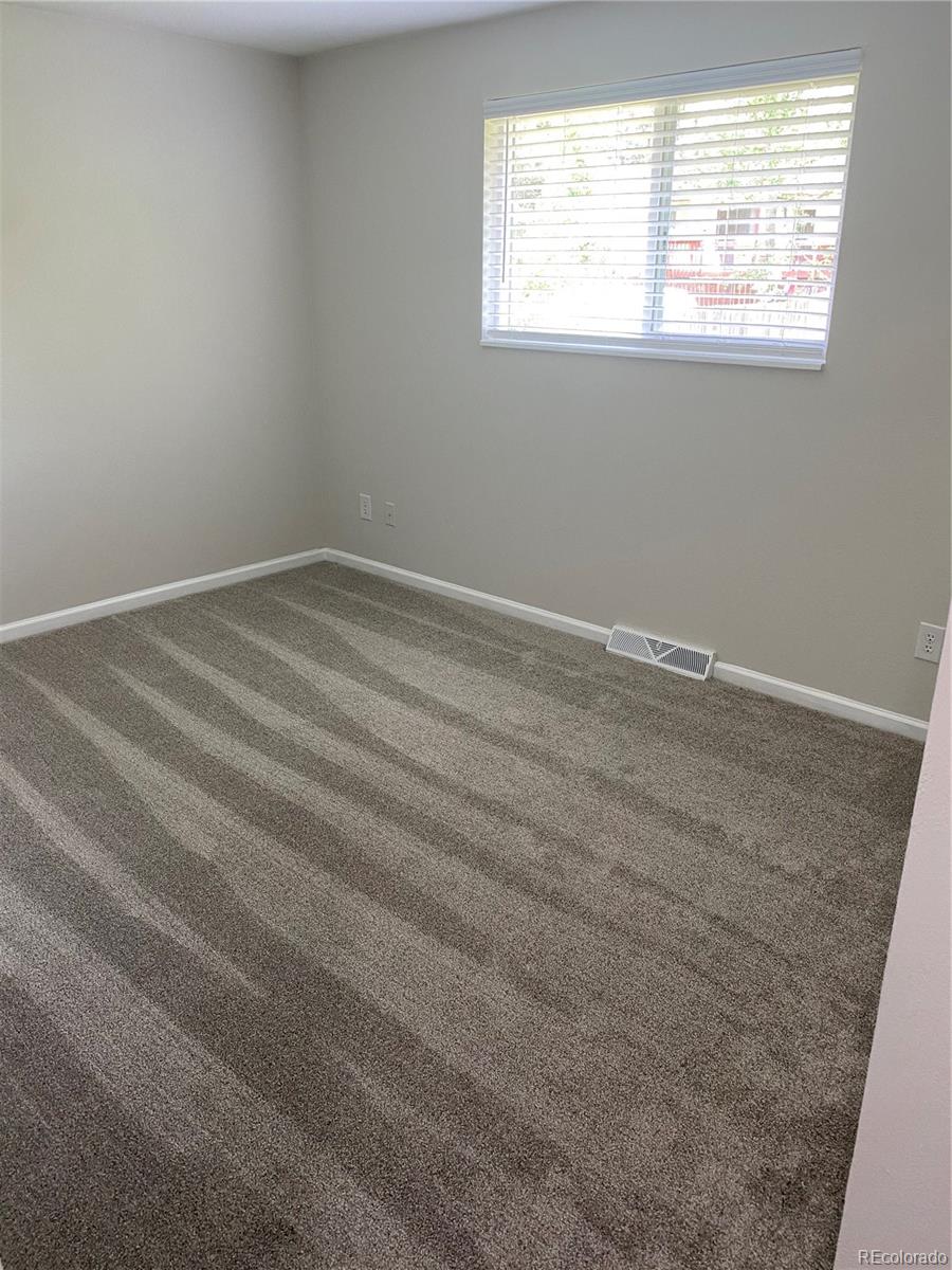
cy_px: 635
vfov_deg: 67.3
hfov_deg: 53.1
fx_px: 953
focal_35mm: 26
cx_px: 476
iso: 125
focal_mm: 4.25
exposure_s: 1/60
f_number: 1.8
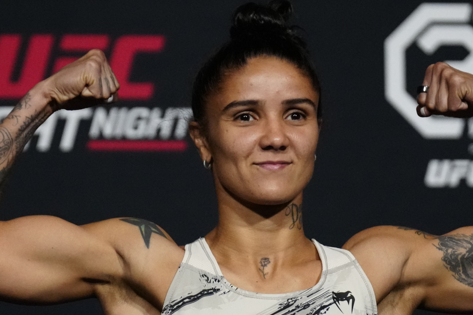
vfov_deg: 4.8
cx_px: 247
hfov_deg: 7.2
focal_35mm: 285
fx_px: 3744
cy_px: 183
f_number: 2.8
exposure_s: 1/1250
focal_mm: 159
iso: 6400
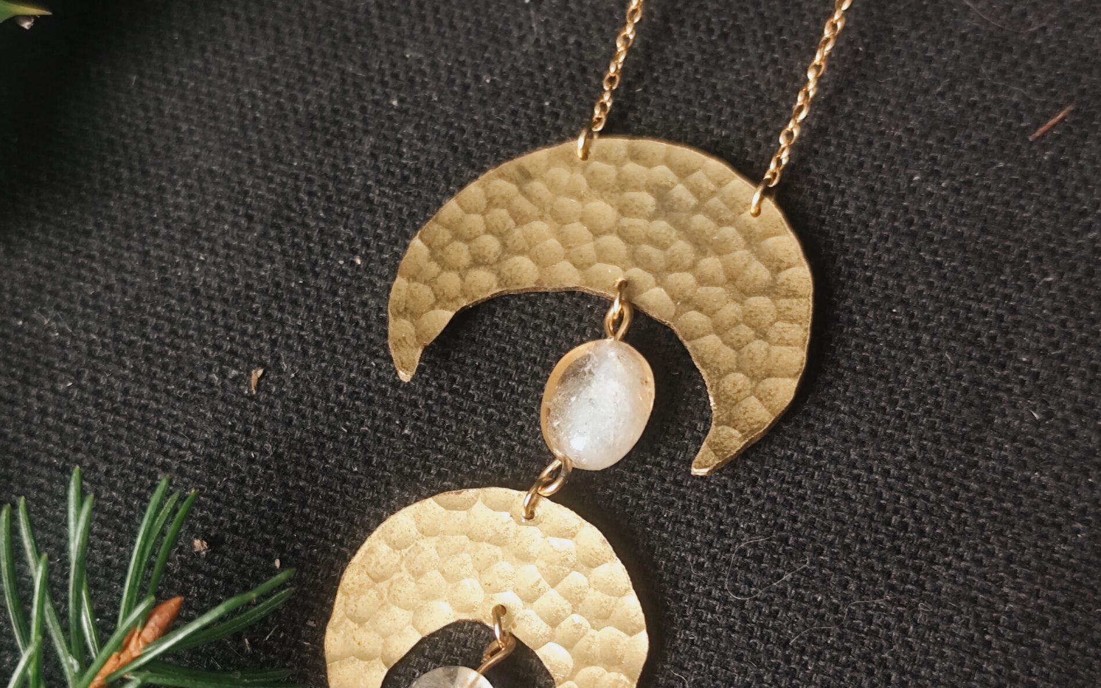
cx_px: 544
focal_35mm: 66
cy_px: 424
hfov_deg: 31.1
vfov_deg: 19.7
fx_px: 1980
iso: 500
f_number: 1.65
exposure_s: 1/25
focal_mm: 6.19
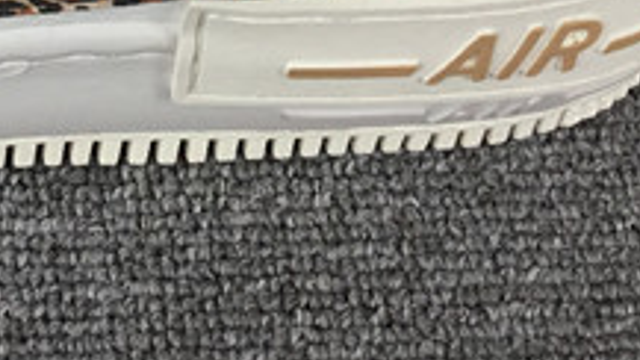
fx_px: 2376
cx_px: 3
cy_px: -512
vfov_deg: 8.0
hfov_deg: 15.1
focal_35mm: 140
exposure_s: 1/114
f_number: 2.4
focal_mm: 3.3
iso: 25
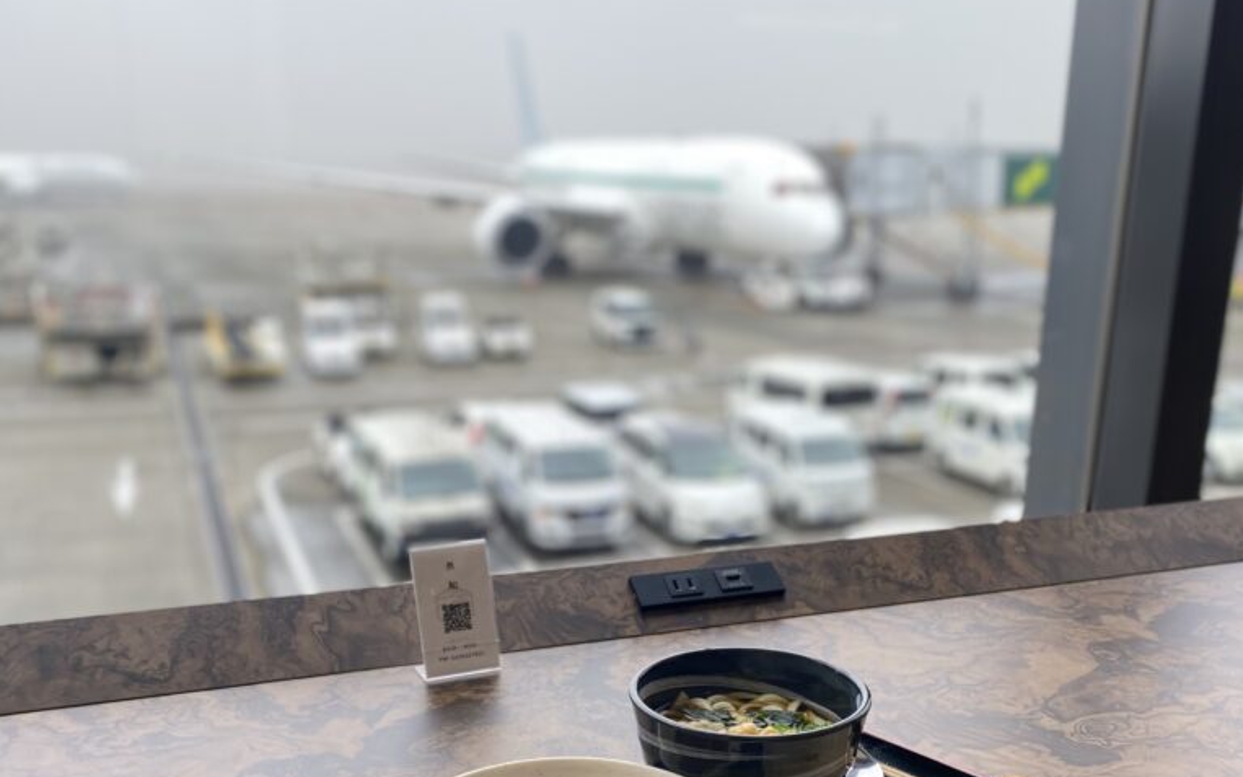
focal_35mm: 37
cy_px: 606
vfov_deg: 33.6
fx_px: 1253
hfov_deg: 52.7
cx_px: 624
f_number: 1.8
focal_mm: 4.25
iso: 50
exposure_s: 1/121
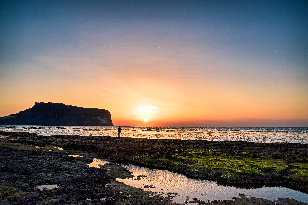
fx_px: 488
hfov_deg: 35.1
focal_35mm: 57
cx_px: 154
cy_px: 102
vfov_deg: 23.8
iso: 100
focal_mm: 38
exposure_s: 1/250
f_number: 8
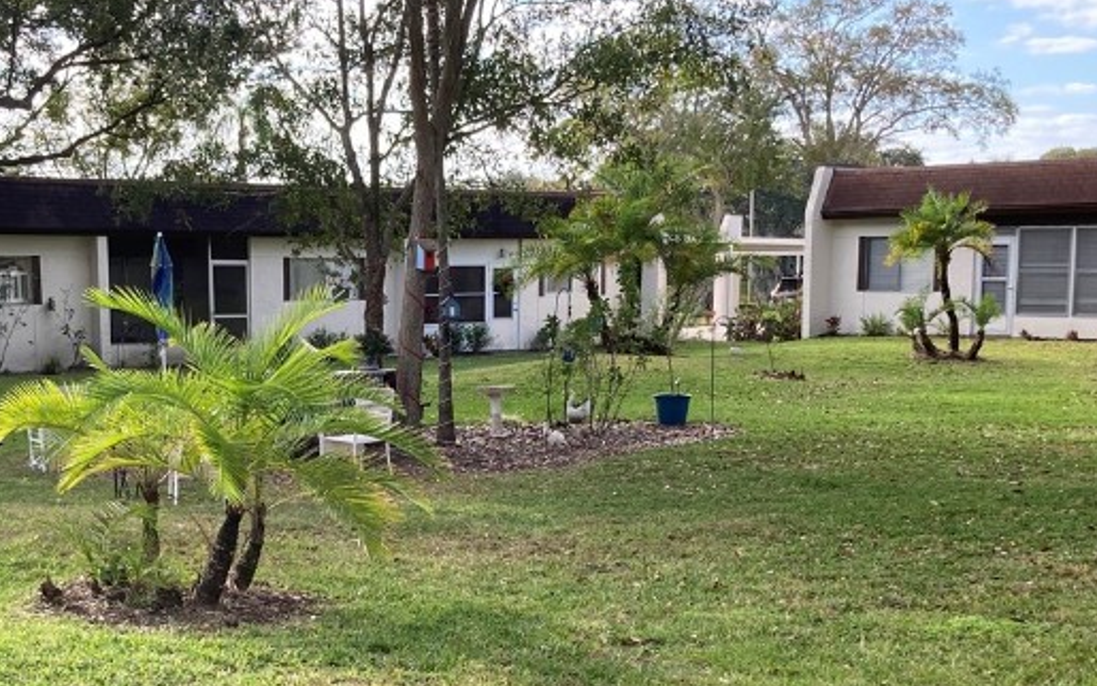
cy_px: 556
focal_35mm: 59
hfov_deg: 34.4
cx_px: 426
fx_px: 1764
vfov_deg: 21.7
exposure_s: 1/322
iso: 20
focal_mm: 3.99
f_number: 1.8
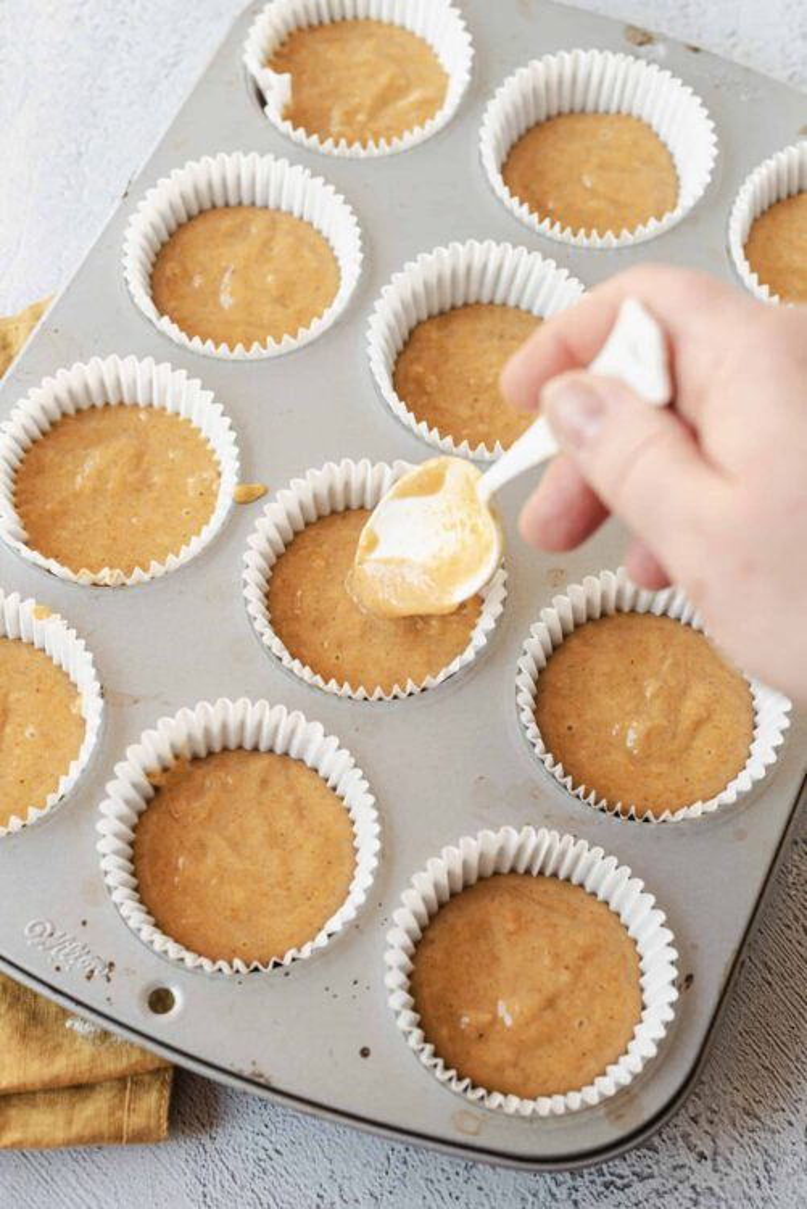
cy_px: 604
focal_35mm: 50
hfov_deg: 27.0
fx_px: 1679
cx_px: 404
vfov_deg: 39.6
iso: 250
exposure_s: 1/15
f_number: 5.6
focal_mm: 50
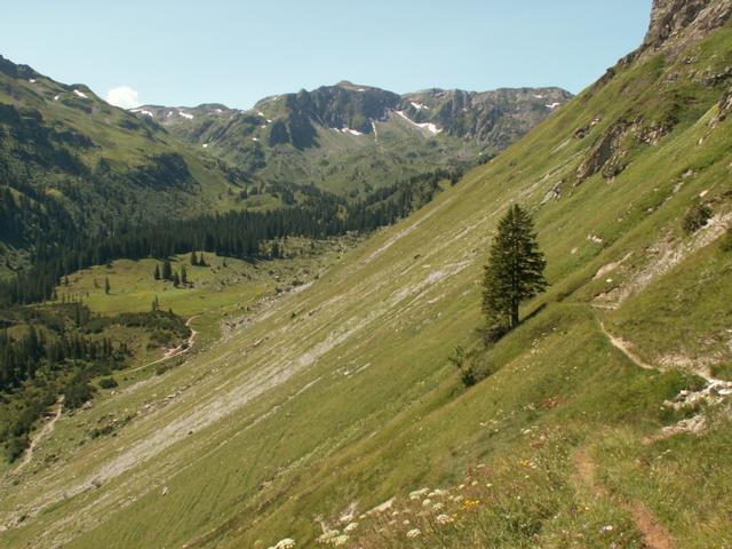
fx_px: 740
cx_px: 366
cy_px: 274
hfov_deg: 52.6
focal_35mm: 35
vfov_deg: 40.7
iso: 50
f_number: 5.6
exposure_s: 1/200
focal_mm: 5.86
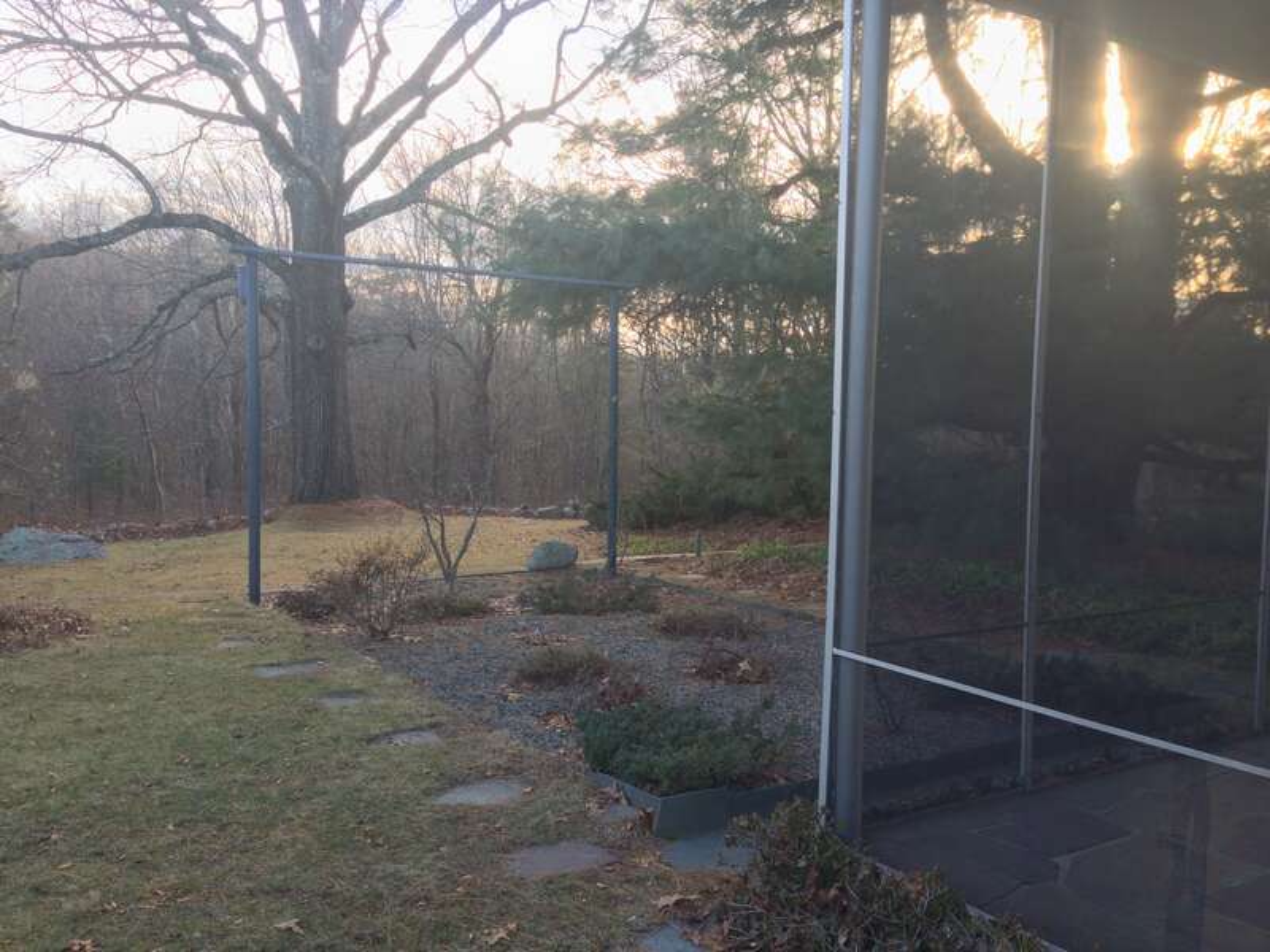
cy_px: 476
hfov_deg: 55.4
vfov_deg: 42.9
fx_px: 1211
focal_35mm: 33
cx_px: 635
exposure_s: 1/60
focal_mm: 4.12
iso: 50
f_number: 2.4
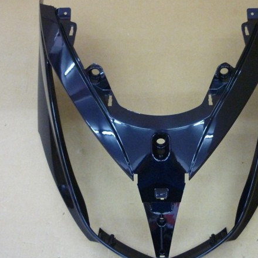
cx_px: 164
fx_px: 447
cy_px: 135
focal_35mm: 53
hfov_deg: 32.0
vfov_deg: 32.2
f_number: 2.8
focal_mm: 5.5
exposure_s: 1/15
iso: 400
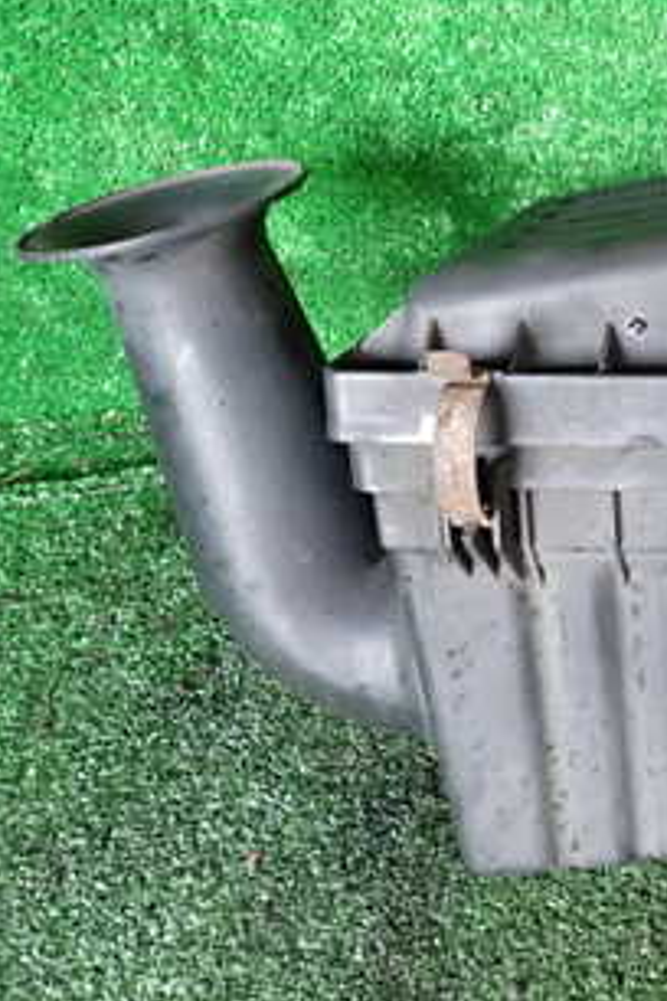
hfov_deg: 22.6
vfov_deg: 38.3
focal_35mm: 51
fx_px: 1417
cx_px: 948
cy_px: 304
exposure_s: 1/30
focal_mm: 4.5
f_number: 2
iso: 320
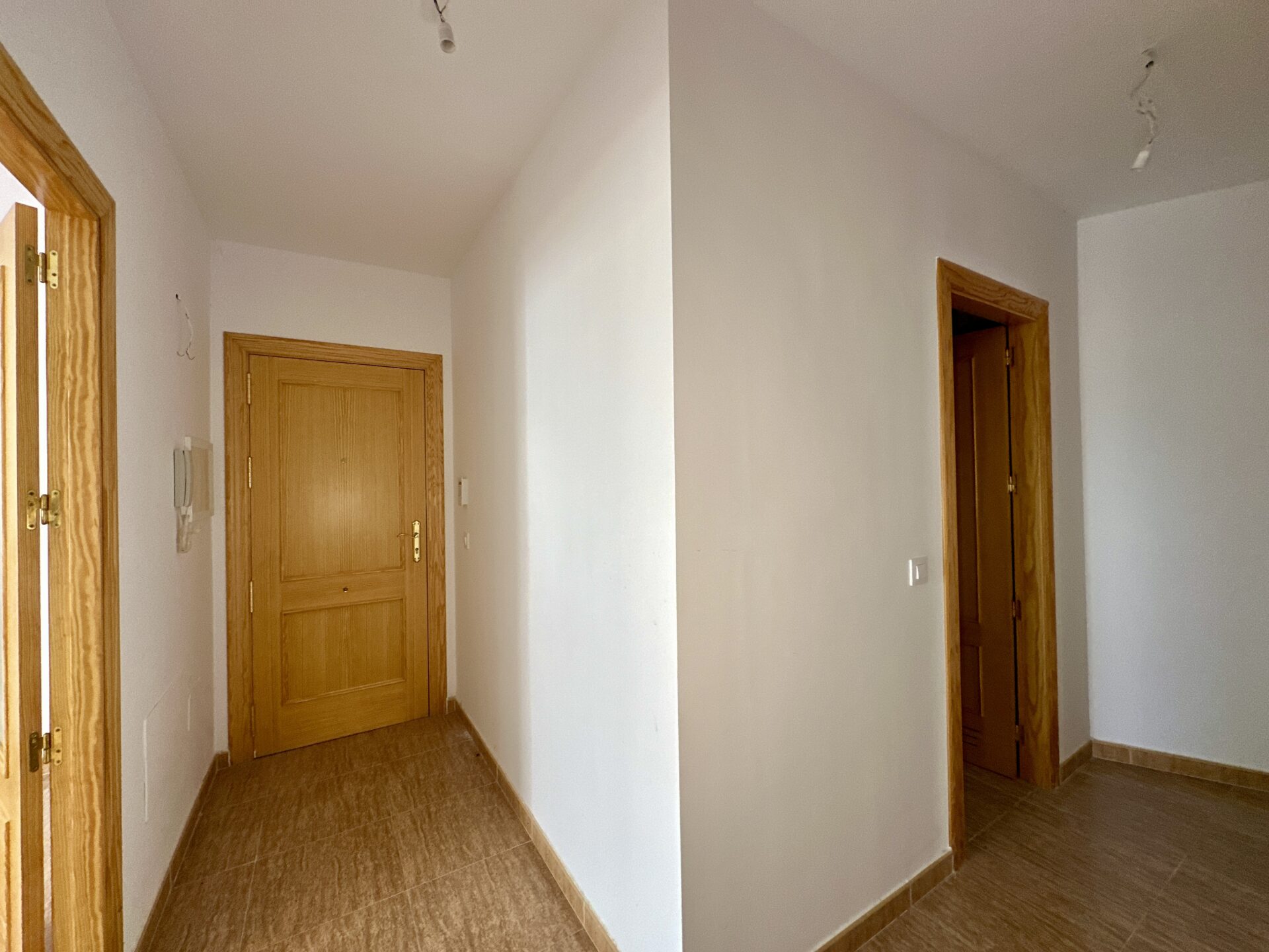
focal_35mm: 14
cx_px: 634
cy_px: 476
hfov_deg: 102.1
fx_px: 513
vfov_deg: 85.7
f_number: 2.2
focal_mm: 2.22
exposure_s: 1/114
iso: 125
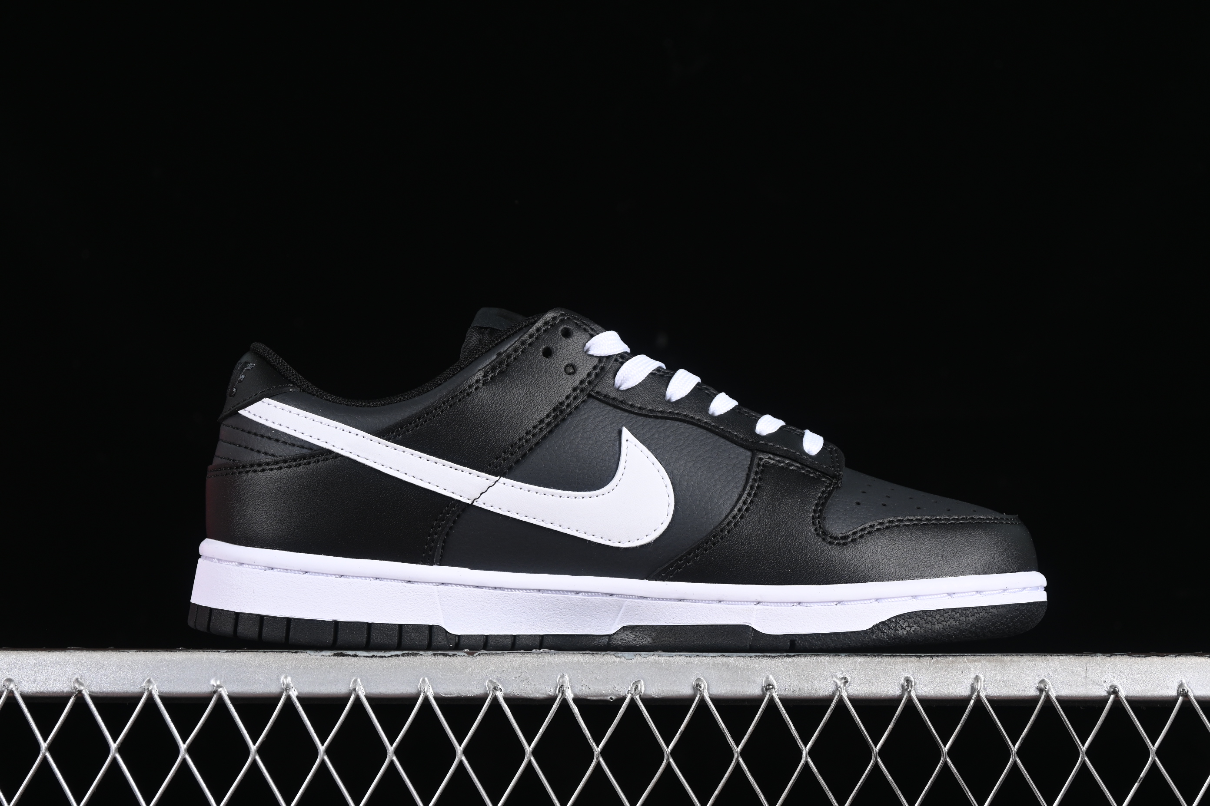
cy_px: 403
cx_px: 605
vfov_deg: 18.2
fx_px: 2521
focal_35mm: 75
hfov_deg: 27.0
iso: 160
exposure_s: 1/60
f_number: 6.3
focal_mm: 50
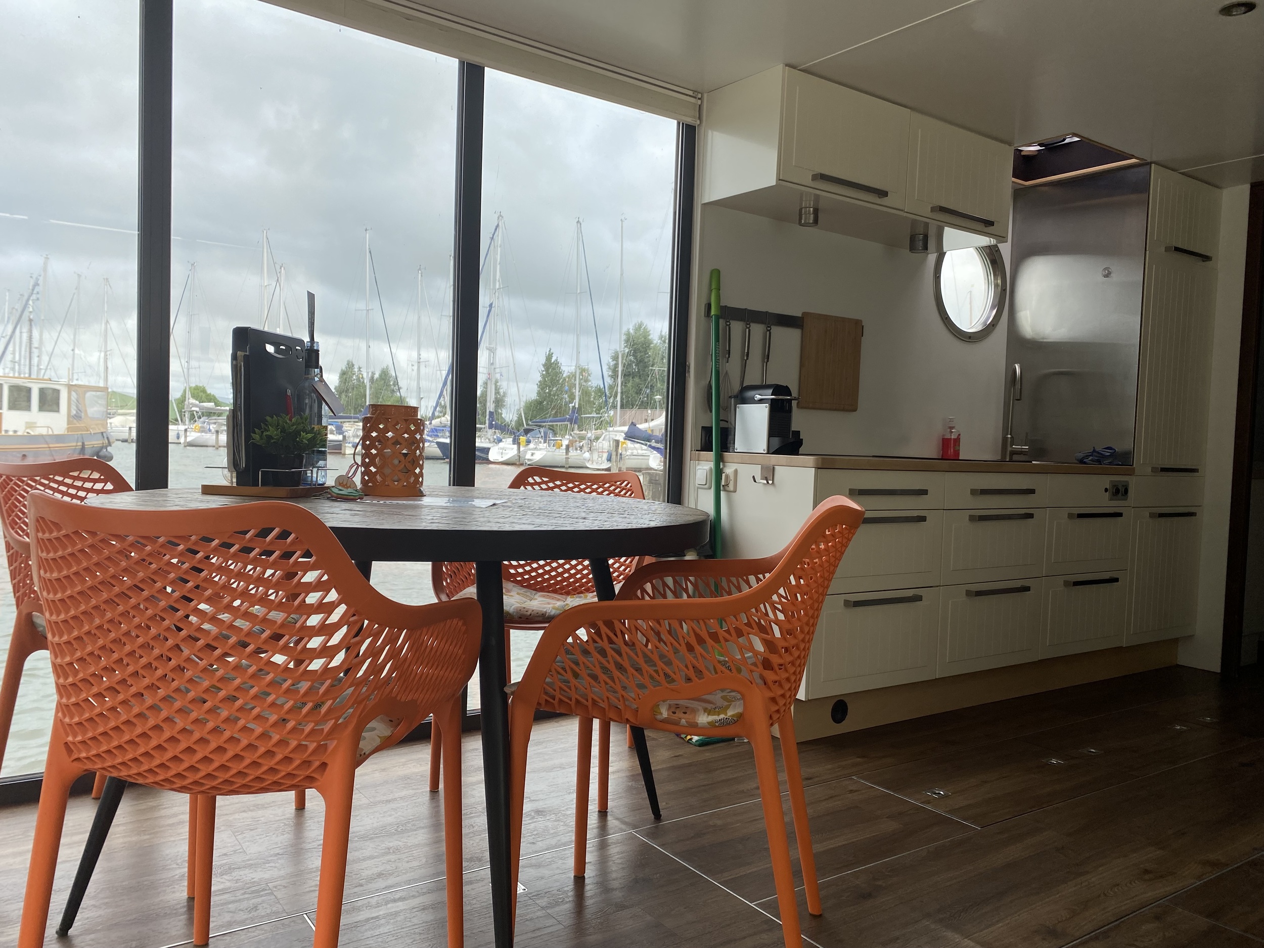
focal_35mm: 26
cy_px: 474
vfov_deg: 53.1
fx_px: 949
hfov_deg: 67.3
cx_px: 632
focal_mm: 4.25
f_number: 1.8
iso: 32
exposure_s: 1/620
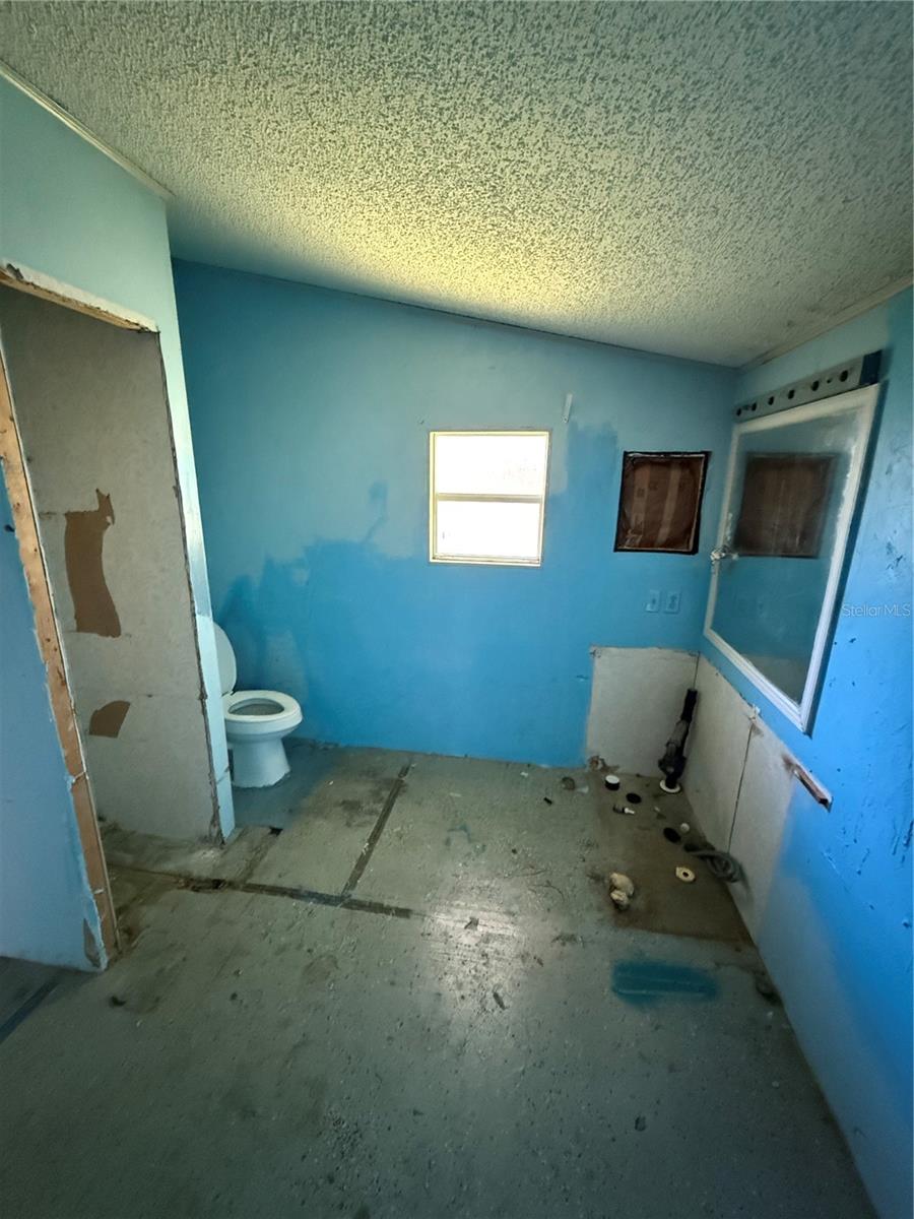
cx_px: 457
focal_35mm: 14
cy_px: 610
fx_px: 493
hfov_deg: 85.7
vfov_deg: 102.1
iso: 1250
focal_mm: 2.22
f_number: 2.2
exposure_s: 1/60
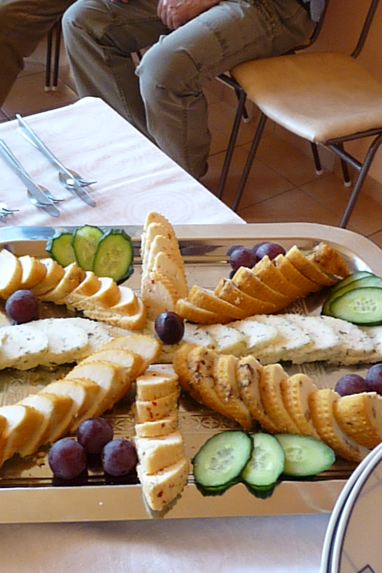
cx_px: 178
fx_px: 605
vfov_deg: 50.7
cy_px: 290
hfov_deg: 35.0
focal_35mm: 38
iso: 800
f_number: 4
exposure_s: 1/125
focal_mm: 4.8
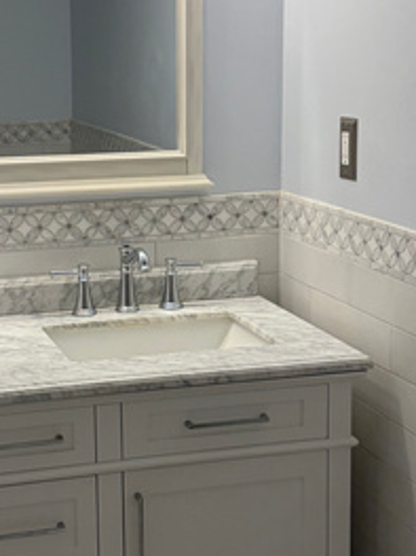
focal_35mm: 76
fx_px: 1219
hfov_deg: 19.3
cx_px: 118
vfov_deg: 25.7
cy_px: 249
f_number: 1.6
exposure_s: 1/141
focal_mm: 5.96
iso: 100
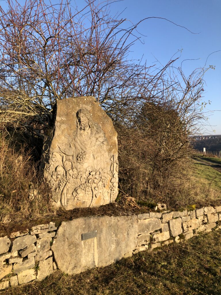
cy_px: 148
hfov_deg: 49.7
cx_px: 110
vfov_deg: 63.4
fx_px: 238
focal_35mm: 28
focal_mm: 4
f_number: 1.8
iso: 20
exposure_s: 1/1143
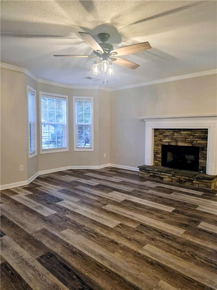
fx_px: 192
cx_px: 108
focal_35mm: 23
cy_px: 145
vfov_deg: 73.9
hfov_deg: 58.9
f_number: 1.7
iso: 400
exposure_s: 1/120
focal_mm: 6.3
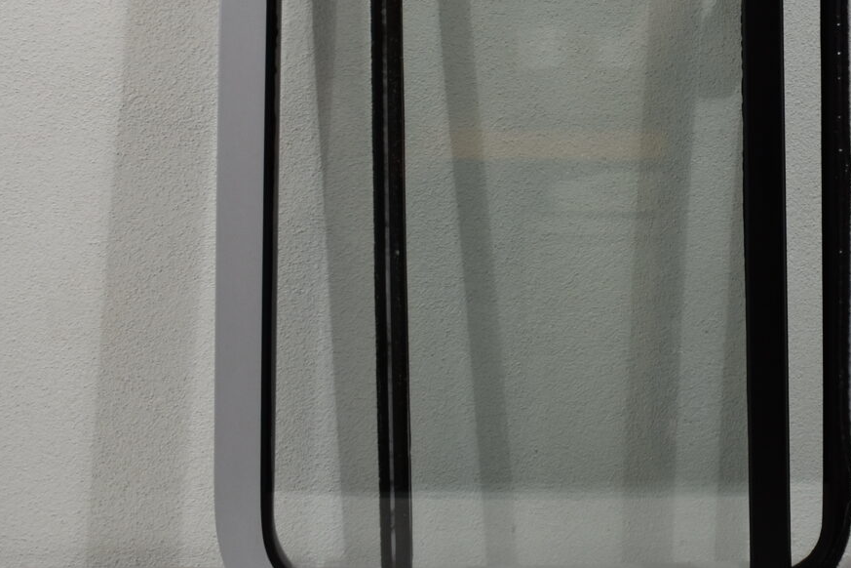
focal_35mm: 88
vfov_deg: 15.2
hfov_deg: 22.4
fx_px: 2080
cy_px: -49
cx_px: 801
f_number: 5.6
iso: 320
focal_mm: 20
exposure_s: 1/125
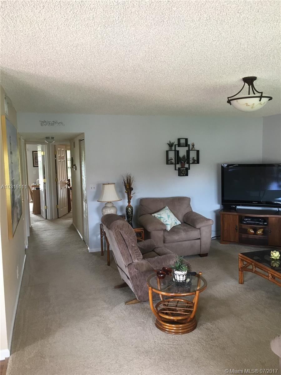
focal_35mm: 29
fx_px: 314
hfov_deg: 48.2
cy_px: 188
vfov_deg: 61.7
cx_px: 140
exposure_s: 1/30
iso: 80
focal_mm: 4.15
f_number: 2.2
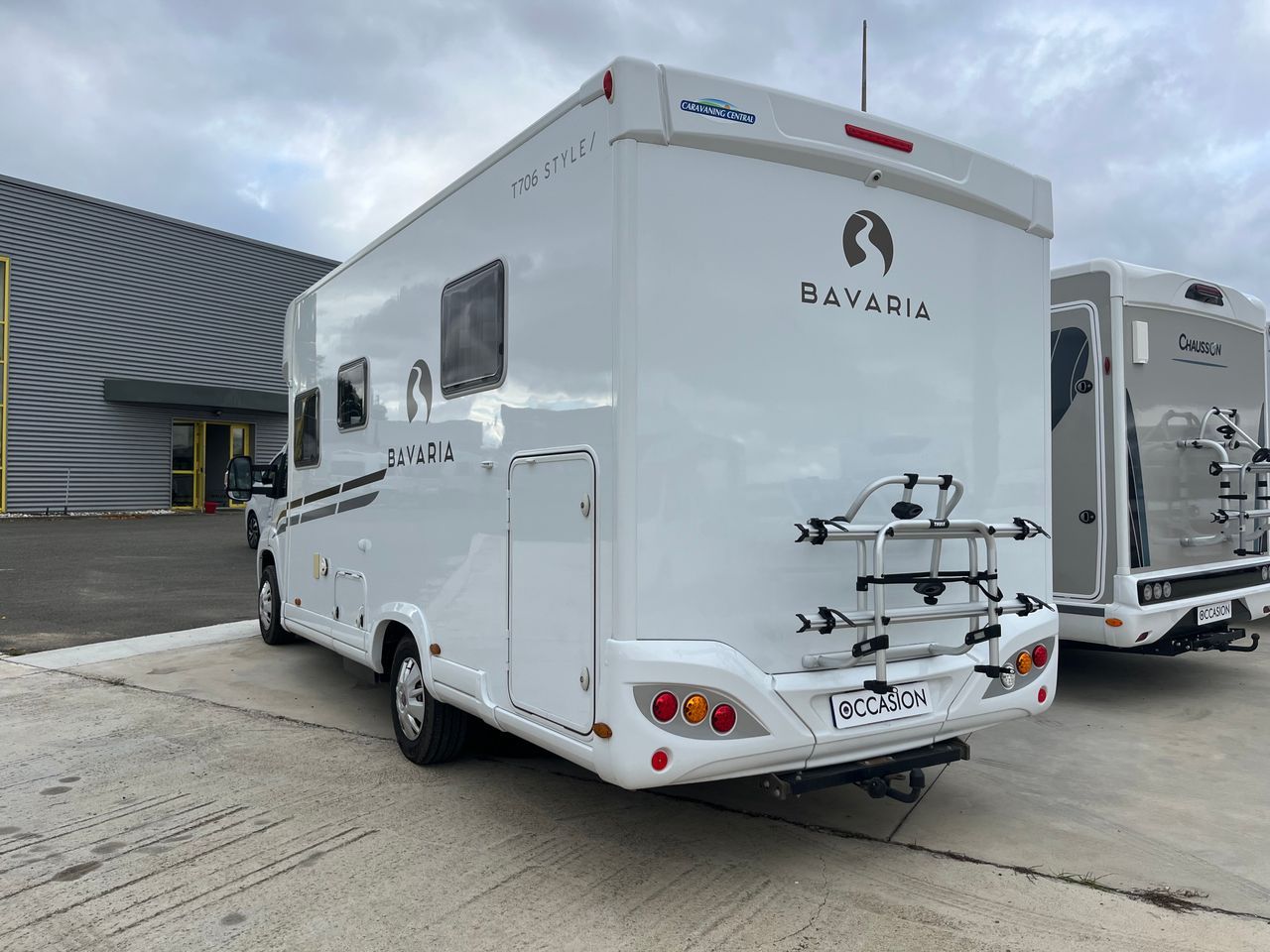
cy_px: 476
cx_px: 635
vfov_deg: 53.1
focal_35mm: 26
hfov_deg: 67.3
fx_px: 954
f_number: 1.6
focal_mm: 5.1
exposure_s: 1/1647
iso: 50
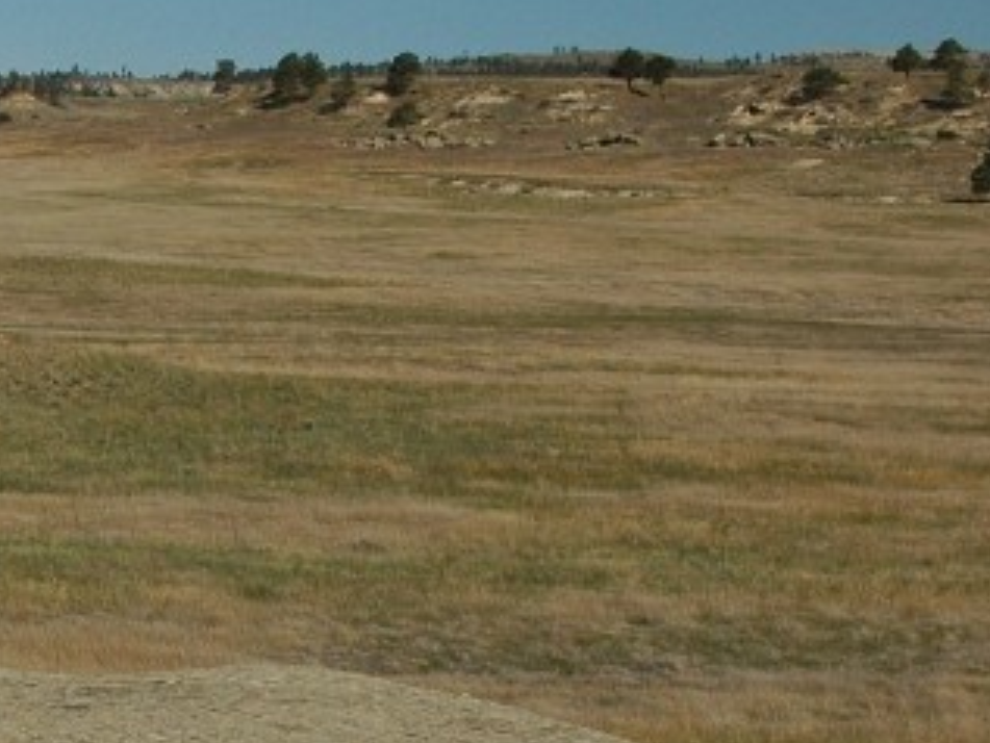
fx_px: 4807
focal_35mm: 168
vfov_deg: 8.8
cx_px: -80
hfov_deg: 11.6
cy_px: 721
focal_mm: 32
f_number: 5.6
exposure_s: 1/500
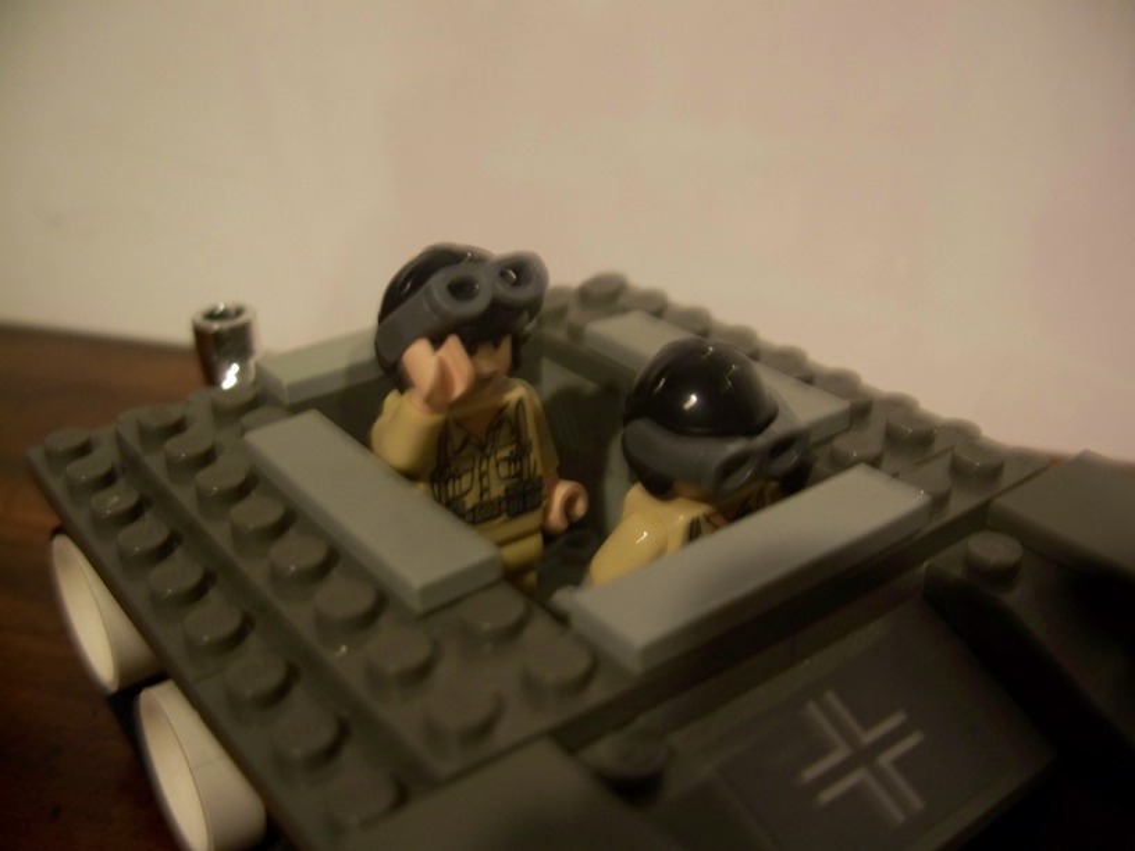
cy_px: 426
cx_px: 568
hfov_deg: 50.1
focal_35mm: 37
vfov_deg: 38.7
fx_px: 1213
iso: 200
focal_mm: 7.8
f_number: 2.8
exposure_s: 1/8
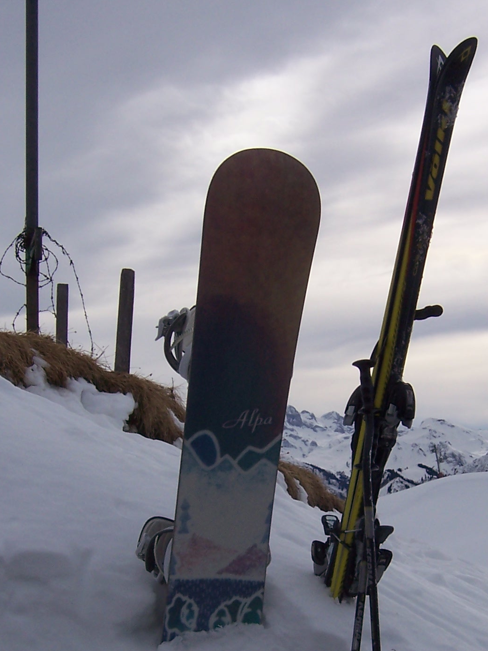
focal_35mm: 73
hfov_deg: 20.1
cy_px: 478
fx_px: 1372
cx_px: 295
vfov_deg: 26.4
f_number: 5.6
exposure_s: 1/1000
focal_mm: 7.3
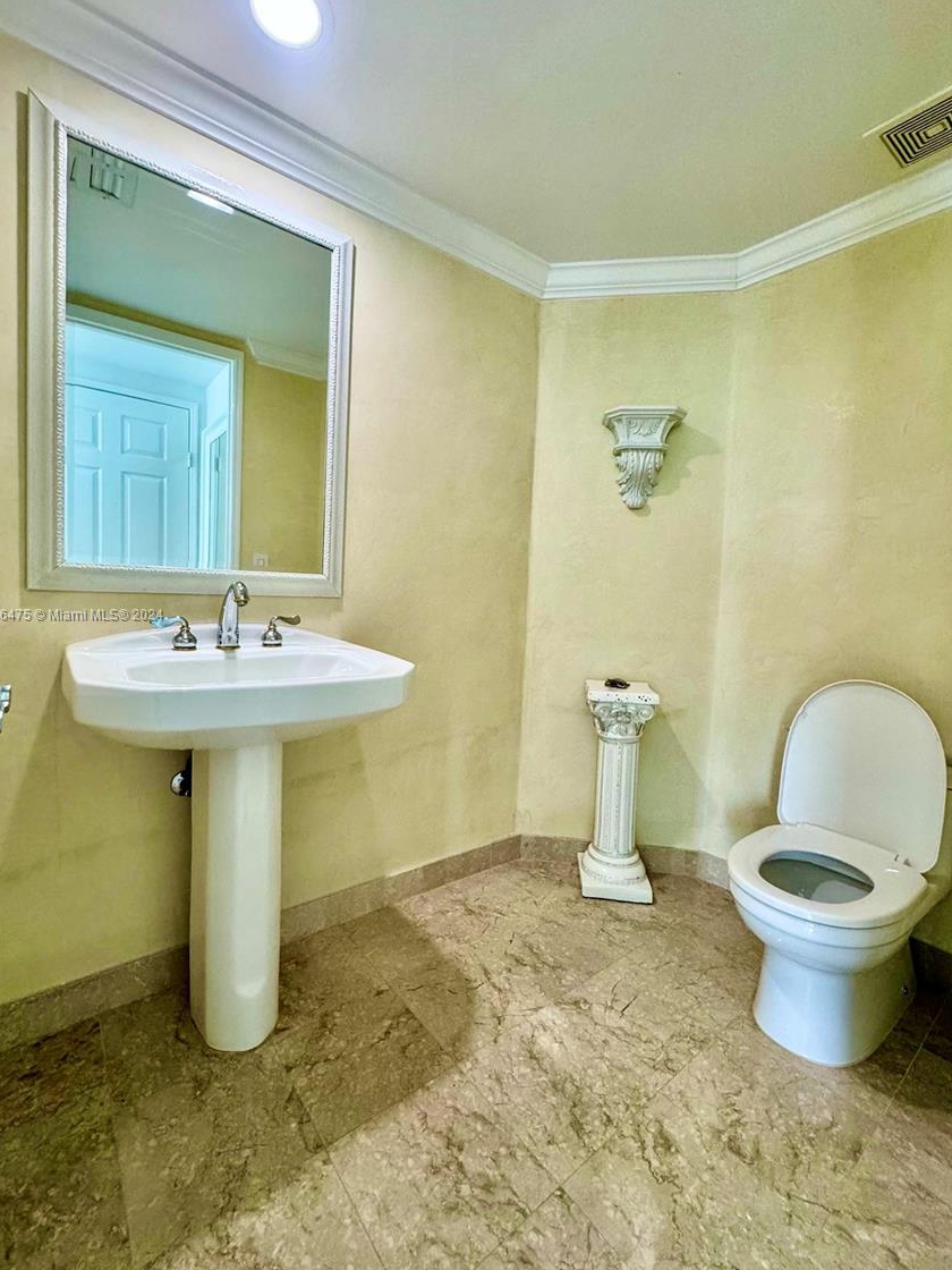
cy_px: 616
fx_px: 550
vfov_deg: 98.1
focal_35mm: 15
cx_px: 466
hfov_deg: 81.7
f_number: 2.2
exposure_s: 1/120
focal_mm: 2.22
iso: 200
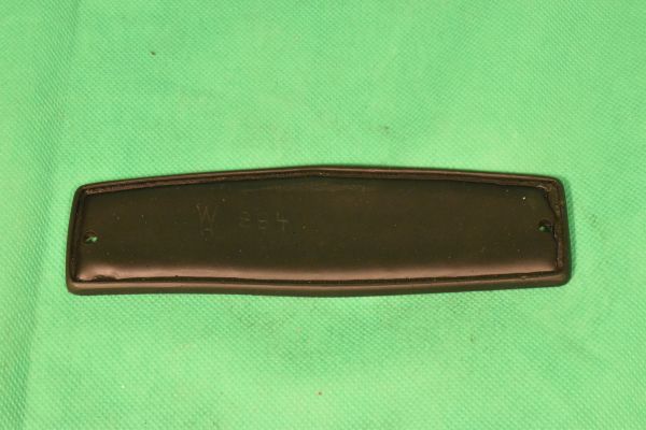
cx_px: 323
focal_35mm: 82
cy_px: 215
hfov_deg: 24.6
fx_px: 1480
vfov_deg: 16.6
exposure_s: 1/100
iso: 4500
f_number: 20
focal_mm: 55
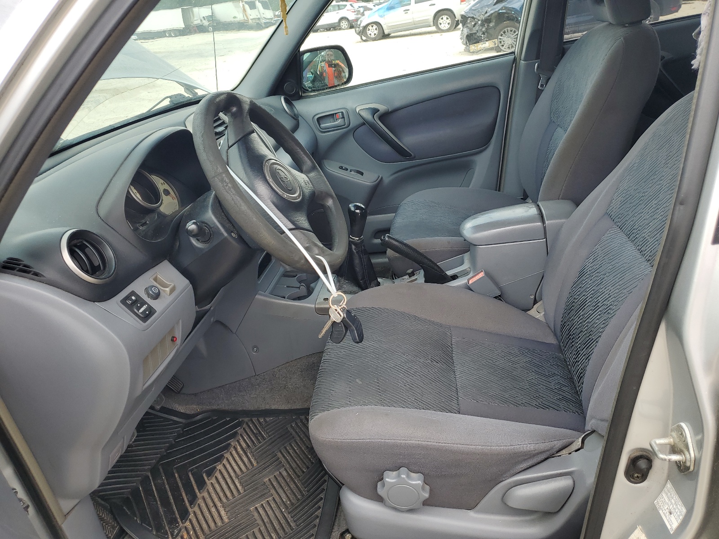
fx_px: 540
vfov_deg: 53.1
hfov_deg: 67.3
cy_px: 270
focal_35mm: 26
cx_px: 360
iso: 50
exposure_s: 1/435
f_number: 1.5
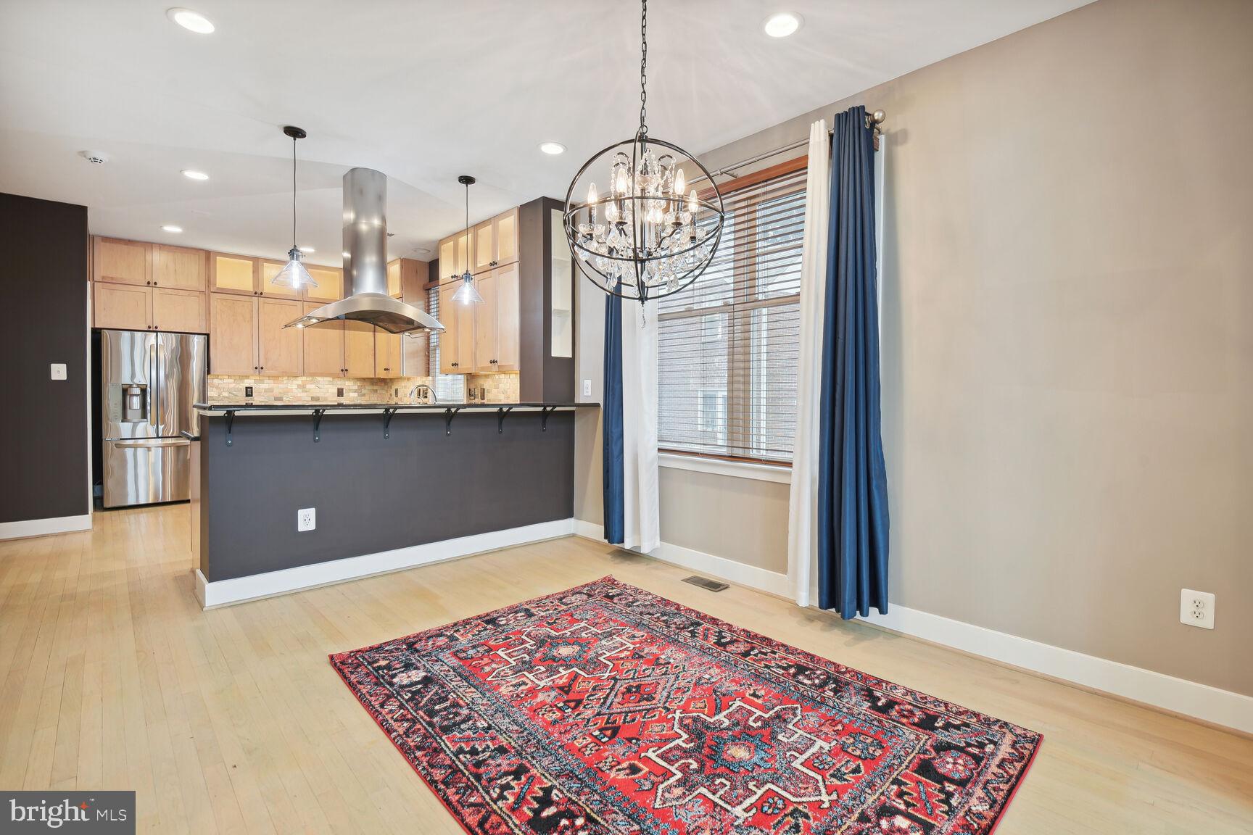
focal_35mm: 16
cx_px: 626
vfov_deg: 73.7
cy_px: 418
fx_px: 557
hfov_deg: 96.7
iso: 400
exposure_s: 1/5
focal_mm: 16
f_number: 8
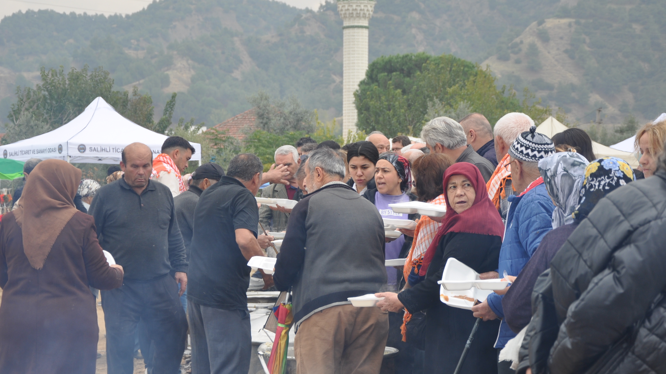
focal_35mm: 106
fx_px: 1872
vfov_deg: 11.4
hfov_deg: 20.2
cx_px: 325
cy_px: 227
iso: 200
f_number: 6.3
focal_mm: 58
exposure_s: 1/160
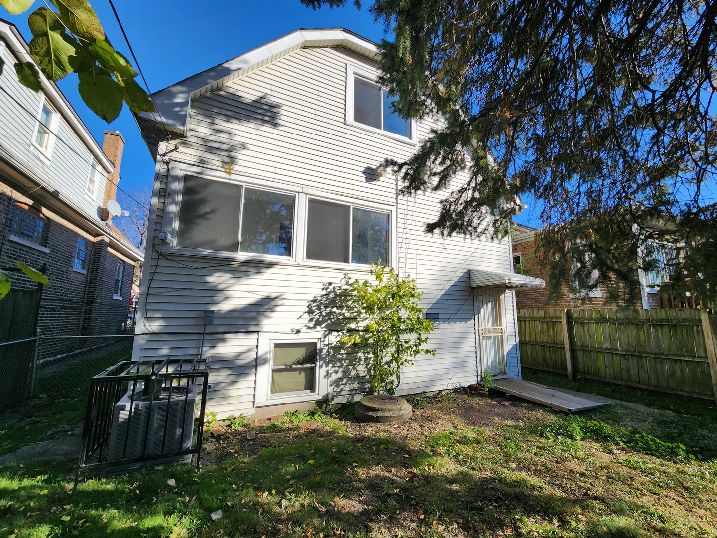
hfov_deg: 106.2
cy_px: 269
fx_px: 269
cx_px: 358
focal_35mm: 13
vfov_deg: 89.9
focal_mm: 2.2
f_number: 2.2
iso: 50
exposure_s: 1/1087
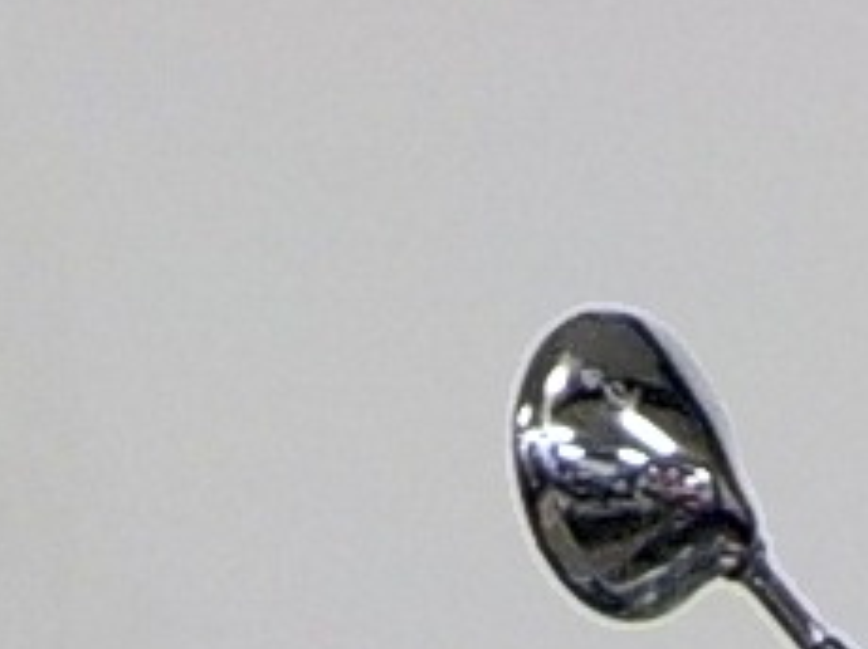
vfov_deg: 6.5
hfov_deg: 9.5
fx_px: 5235
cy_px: 1872
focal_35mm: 209
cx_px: 272
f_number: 3.3
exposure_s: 1/30
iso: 280
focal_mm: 4.1
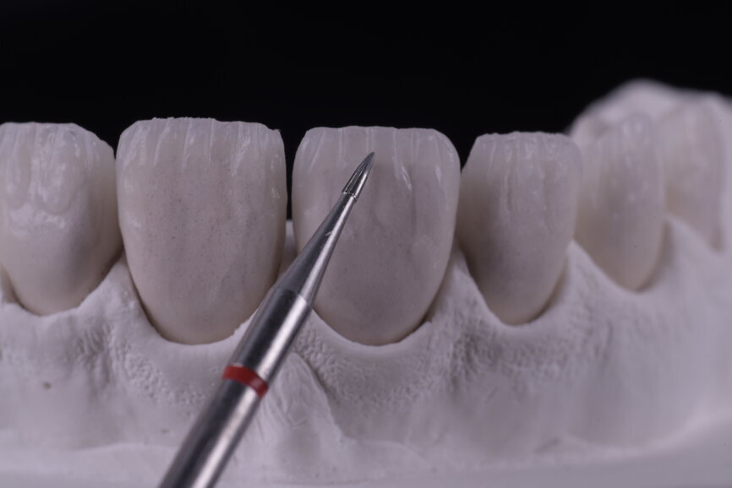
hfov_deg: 19.4
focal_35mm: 105
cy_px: 244
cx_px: 366
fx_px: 2136
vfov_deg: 13.1
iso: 160
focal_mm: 105
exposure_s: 1/125
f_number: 32
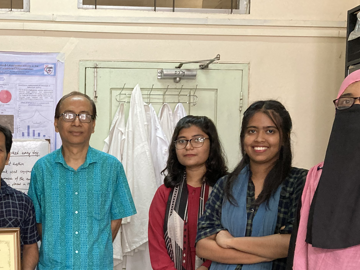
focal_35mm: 60
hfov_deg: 30.8
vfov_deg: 23.5
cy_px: 261
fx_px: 624
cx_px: 40
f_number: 1.8
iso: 250
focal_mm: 3.99
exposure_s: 1/50
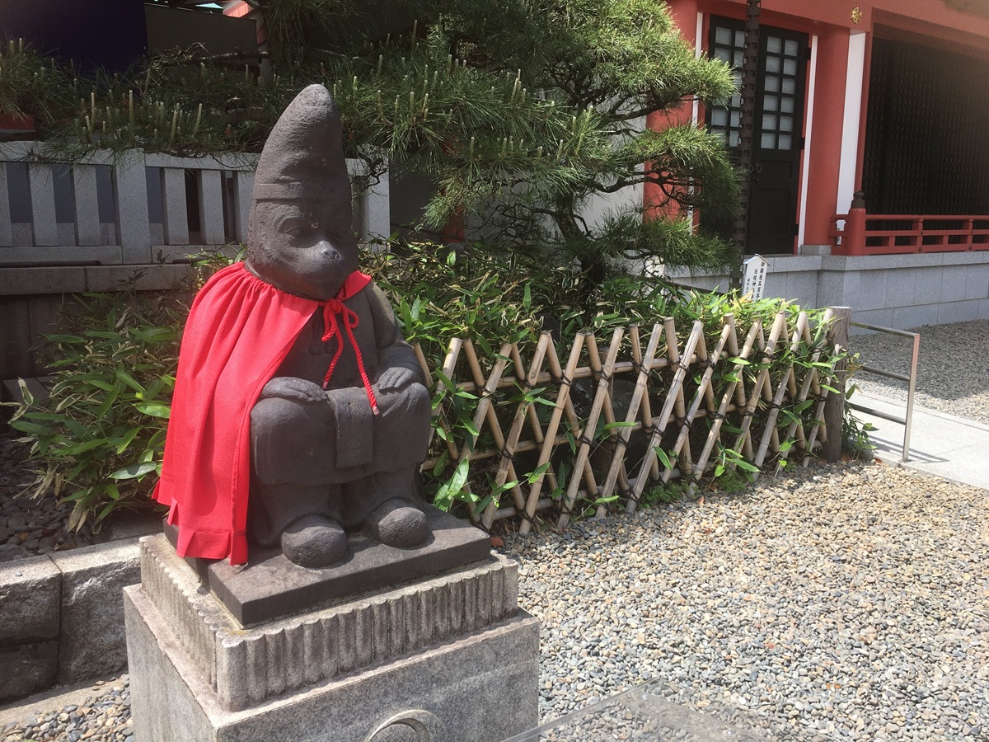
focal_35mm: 29
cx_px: 494
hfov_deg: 61.7
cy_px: 371
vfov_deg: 48.2
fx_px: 829
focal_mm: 4.15
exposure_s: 1/674
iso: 25
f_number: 2.2
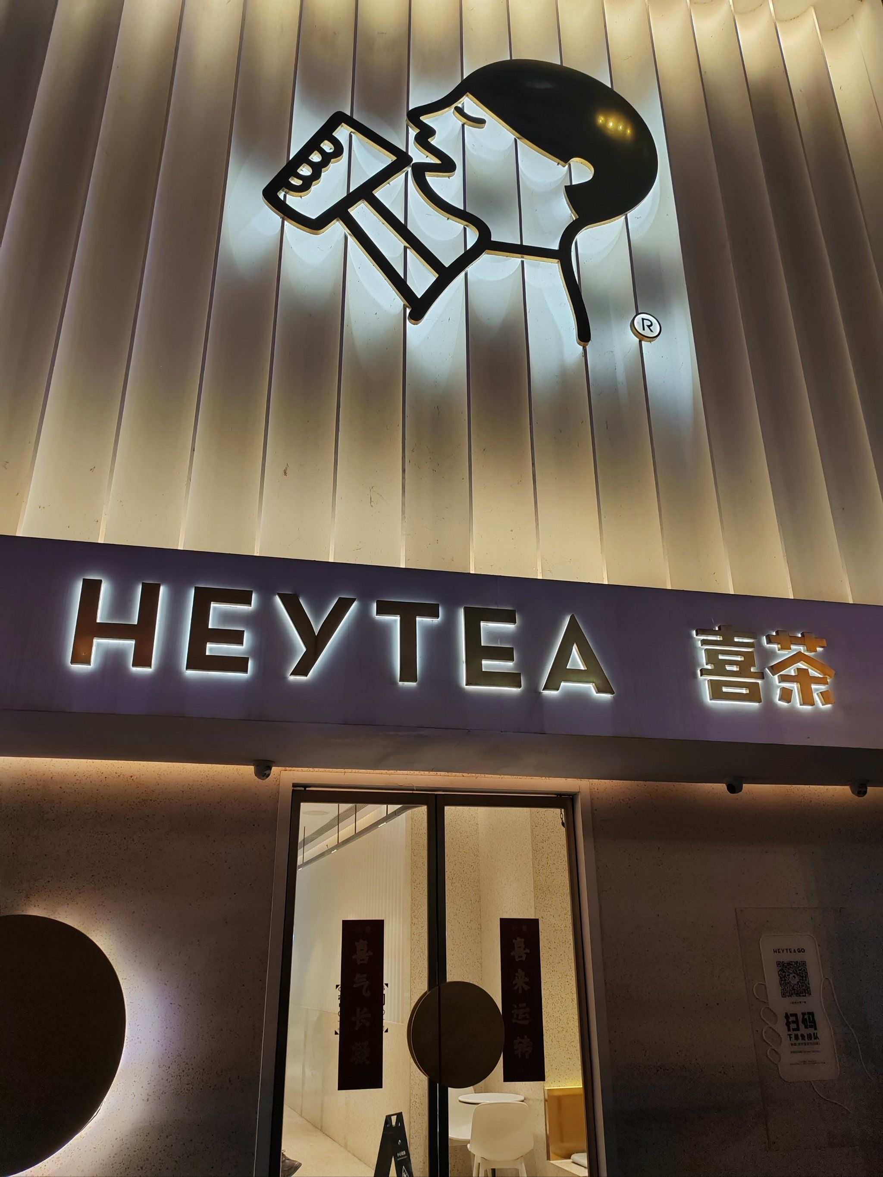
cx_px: 442
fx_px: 918
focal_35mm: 27
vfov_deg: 65.3
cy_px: 588
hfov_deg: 51.4
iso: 800
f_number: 1.8
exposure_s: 1/100
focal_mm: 6.14
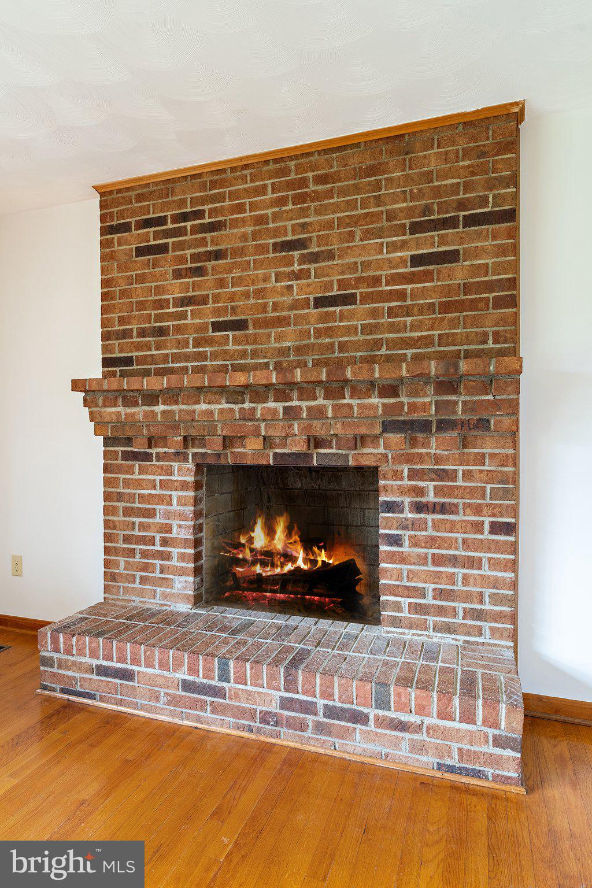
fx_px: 508
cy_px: 444
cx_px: 296
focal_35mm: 21
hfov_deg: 60.4
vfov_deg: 82.3
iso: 640
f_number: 8
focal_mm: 20.6
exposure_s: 1/10
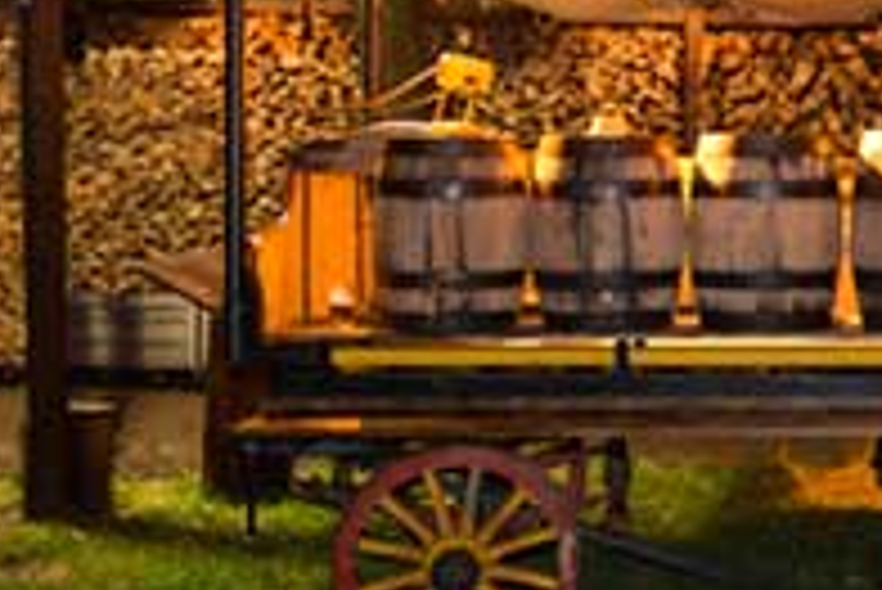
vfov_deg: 21.8
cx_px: 801
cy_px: 162
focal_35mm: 62
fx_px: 1520
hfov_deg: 30.8
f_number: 10
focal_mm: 29
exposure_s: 1/250
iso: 100
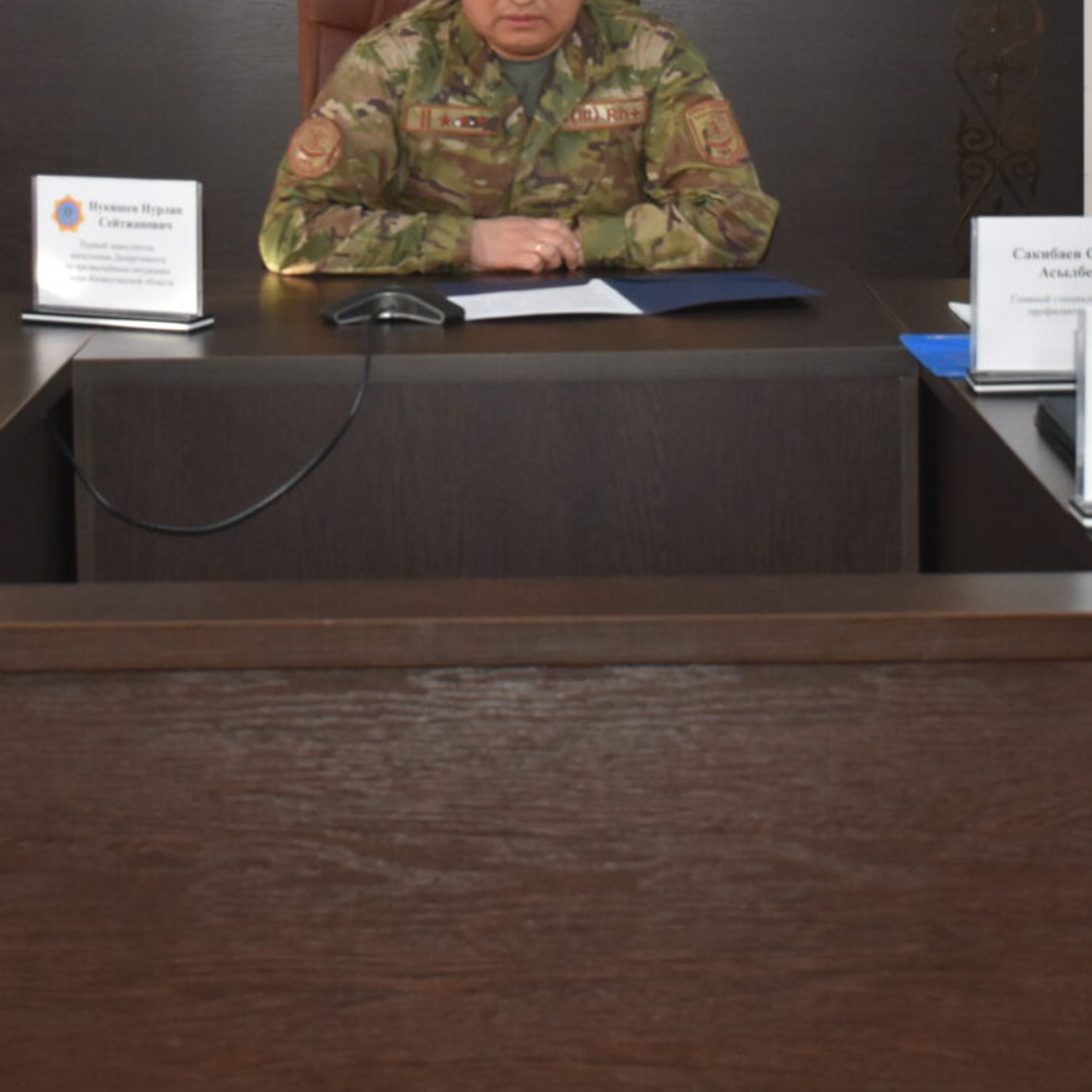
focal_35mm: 77
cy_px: 25
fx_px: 2748
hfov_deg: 22.5
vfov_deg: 21.7
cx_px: 538
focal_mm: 18
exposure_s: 1/160
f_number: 3.5
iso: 800
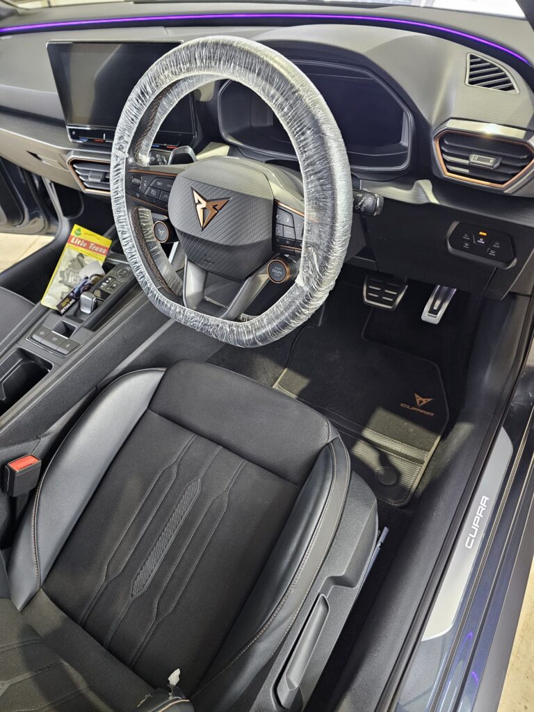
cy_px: 356
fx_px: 473
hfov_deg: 58.9
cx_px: 267
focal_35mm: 23
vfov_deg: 73.9
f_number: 1.7
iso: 640
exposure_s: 1/25
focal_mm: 6.3
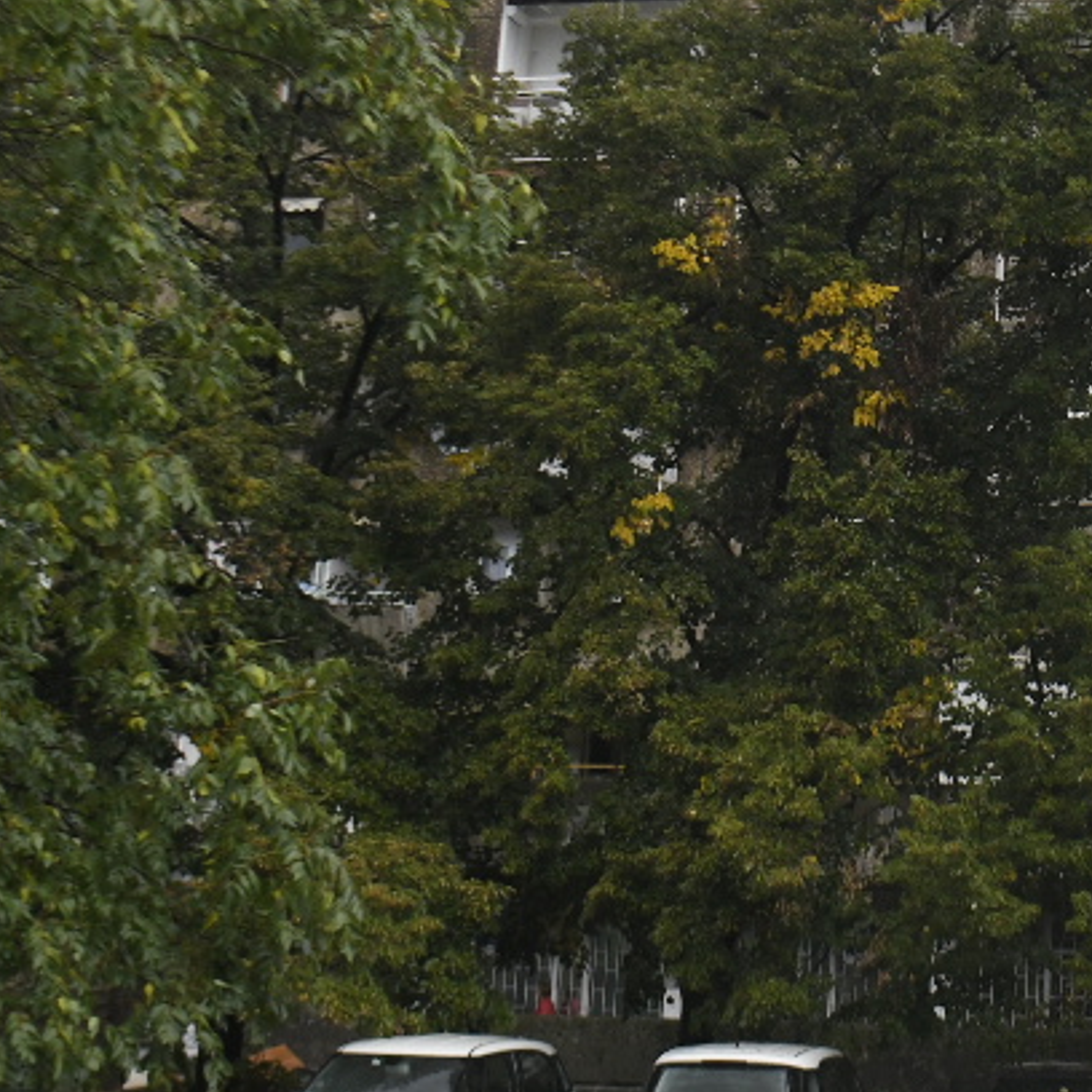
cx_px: 1237
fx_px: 2891
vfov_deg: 21.2
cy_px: 233
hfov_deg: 20.3
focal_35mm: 81
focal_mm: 24
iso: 1000
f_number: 2.8
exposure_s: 1/5000
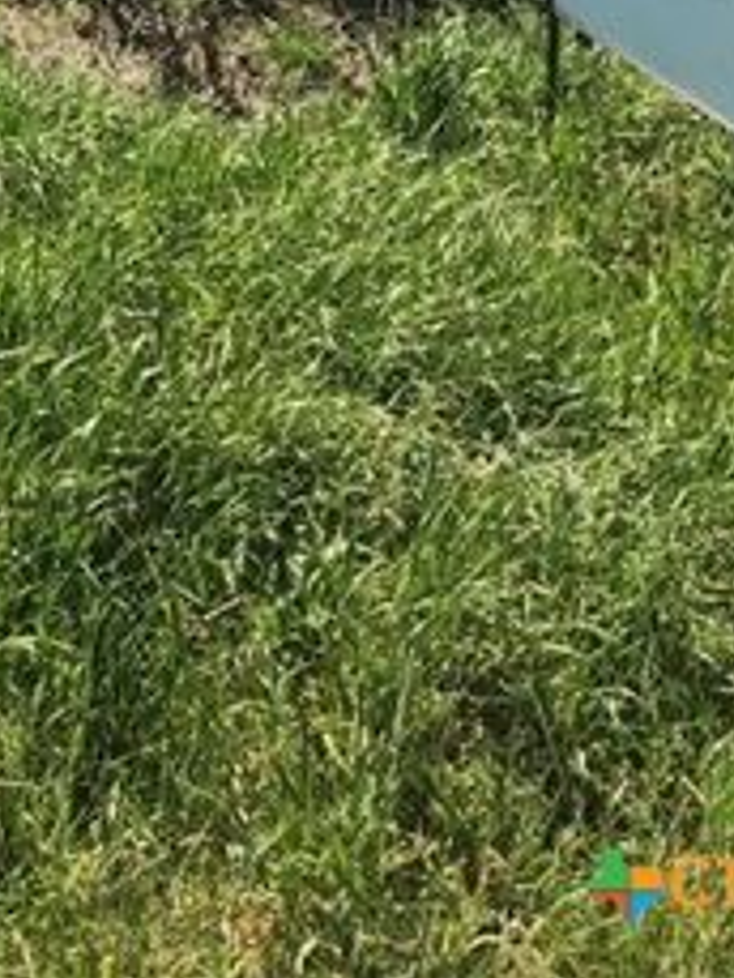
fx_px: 1892
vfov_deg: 23.7
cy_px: -442
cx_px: -85
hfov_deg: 20.8
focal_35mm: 67
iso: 20
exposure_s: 1/2222
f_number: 1.8
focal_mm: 5.4
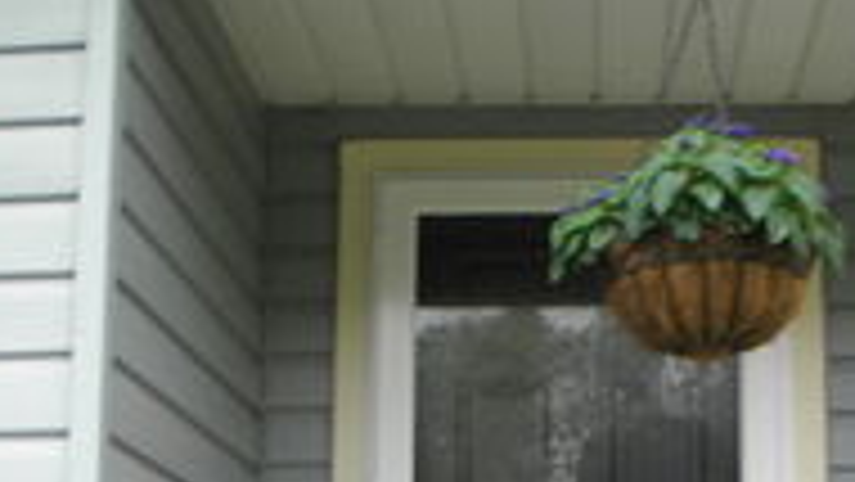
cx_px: 542
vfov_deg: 16.1
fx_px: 1610
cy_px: 640
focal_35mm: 71
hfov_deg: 29.6
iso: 100
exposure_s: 1/15
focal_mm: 5.2
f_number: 3.5
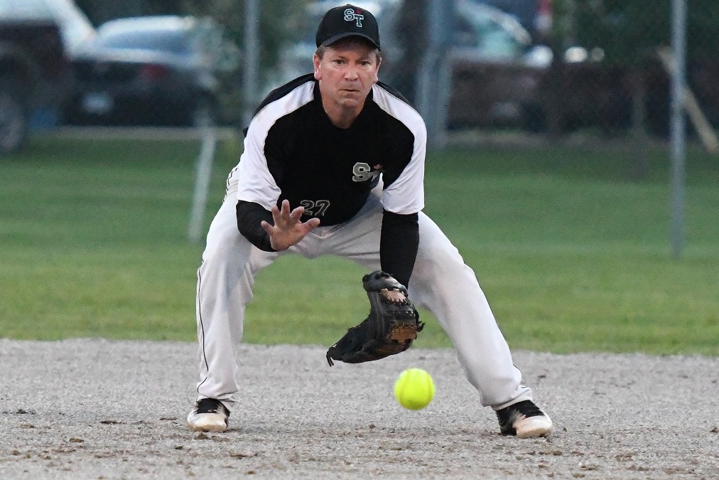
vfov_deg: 4.8
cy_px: 245
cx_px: 398
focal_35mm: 287
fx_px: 5732
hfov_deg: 7.2
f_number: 2.8
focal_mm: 170
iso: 11400
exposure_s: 1/1000
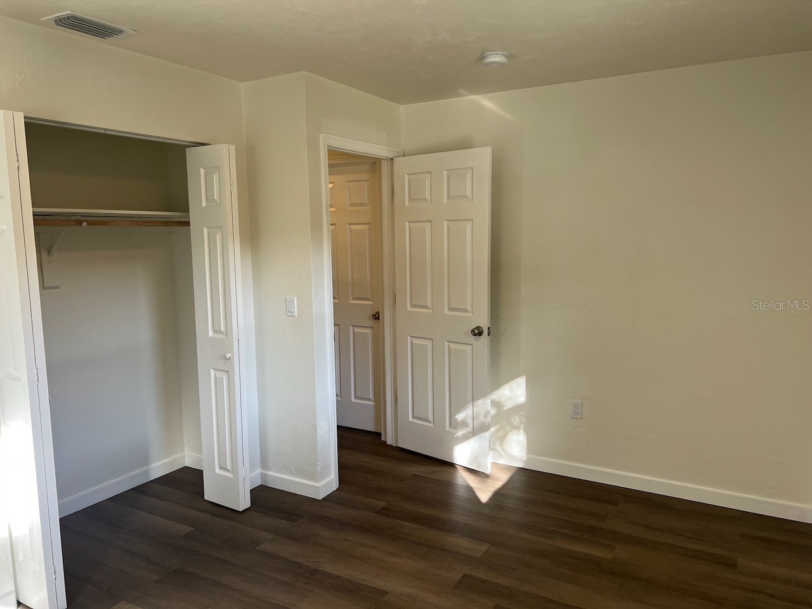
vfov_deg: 53.1
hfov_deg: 67.3
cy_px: 304
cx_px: 406
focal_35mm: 26
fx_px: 610
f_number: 1.5
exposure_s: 1/121
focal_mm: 5.7
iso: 50
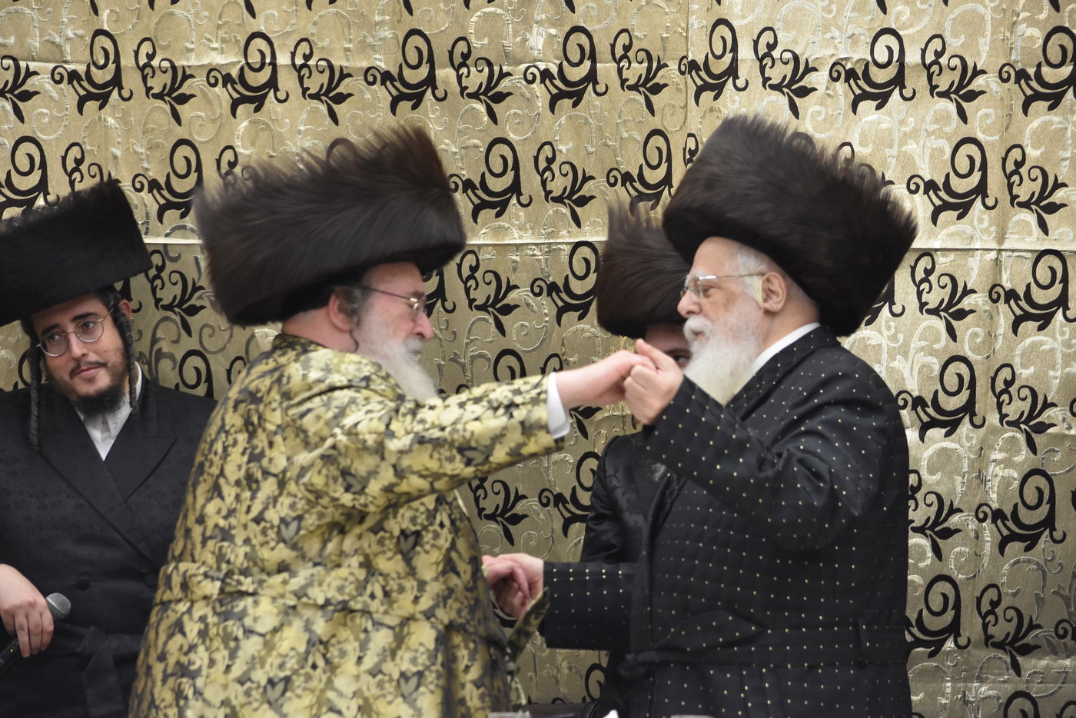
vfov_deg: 7.6
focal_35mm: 180
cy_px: 359
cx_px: 538
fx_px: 5381
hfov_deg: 11.4
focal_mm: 120
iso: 1600
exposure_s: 1/80
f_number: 5.6
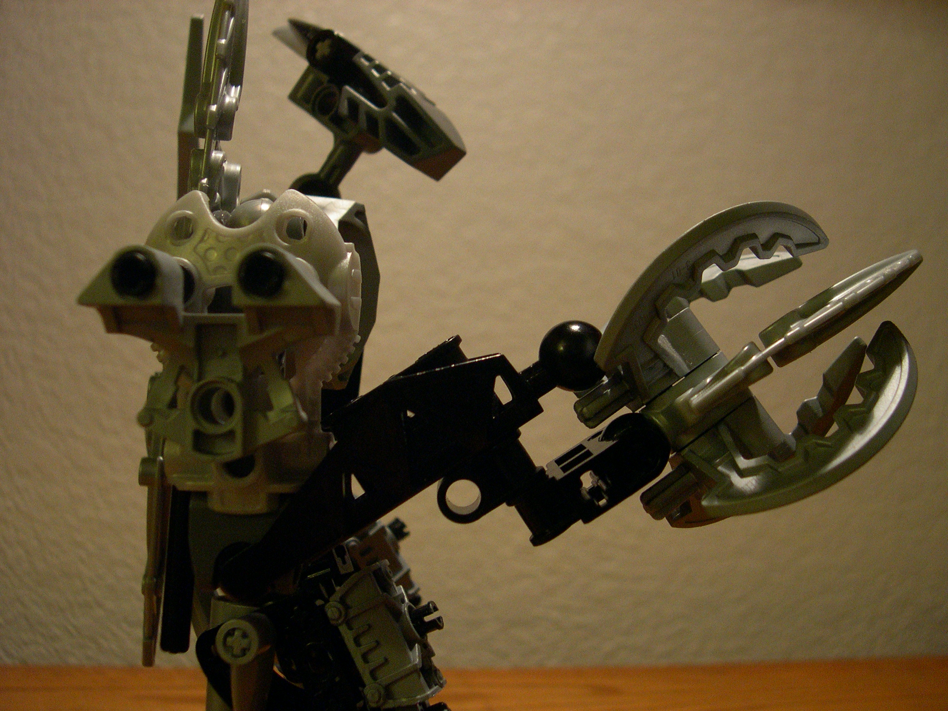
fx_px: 1041
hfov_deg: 49.0
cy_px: 356
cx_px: 474
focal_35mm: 38
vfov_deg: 37.7
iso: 400
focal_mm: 8
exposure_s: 1/58
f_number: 2.8
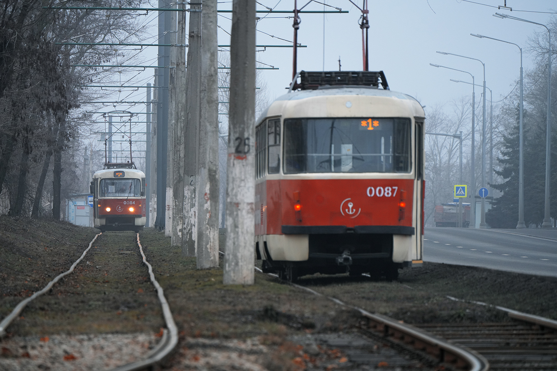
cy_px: 186
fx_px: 6188
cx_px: 278
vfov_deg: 3.4
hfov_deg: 5.2
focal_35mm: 400
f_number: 8
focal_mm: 400
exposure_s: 1/125
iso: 500
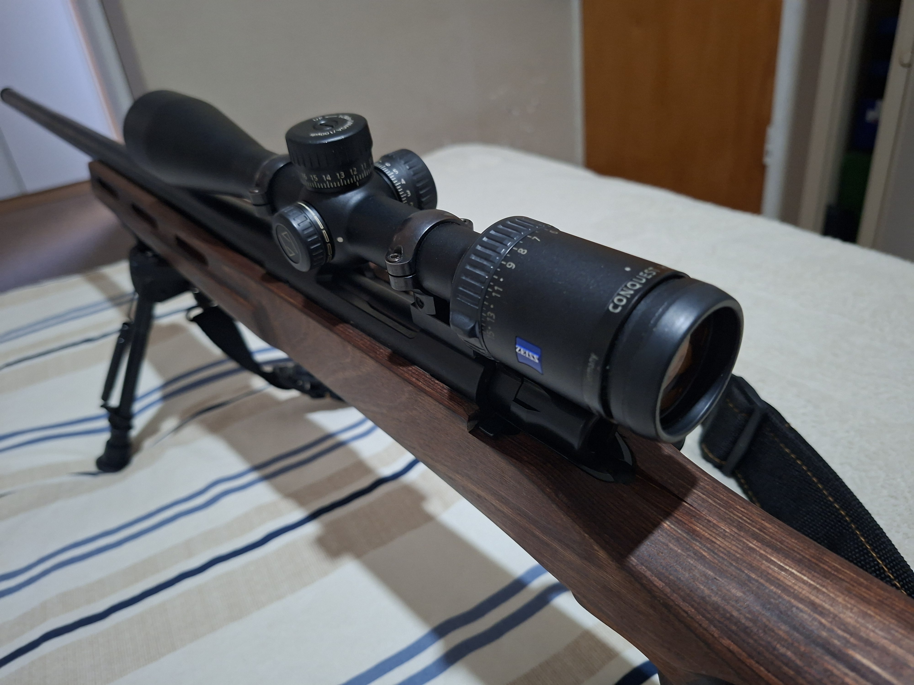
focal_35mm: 23
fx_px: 607
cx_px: 457
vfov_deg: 58.9
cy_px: 342
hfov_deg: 73.9
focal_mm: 5.54
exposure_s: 1/25
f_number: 1.8
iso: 640
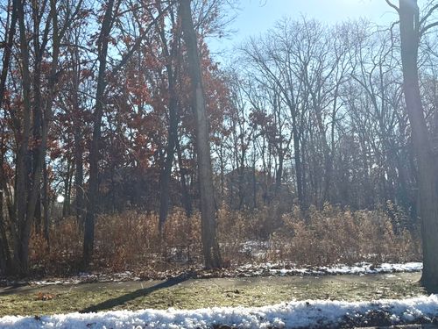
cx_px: 219
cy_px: 164
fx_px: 304
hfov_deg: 71.6
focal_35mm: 24
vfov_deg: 56.8
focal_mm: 6.76
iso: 125
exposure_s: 1/6711
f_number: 1.78
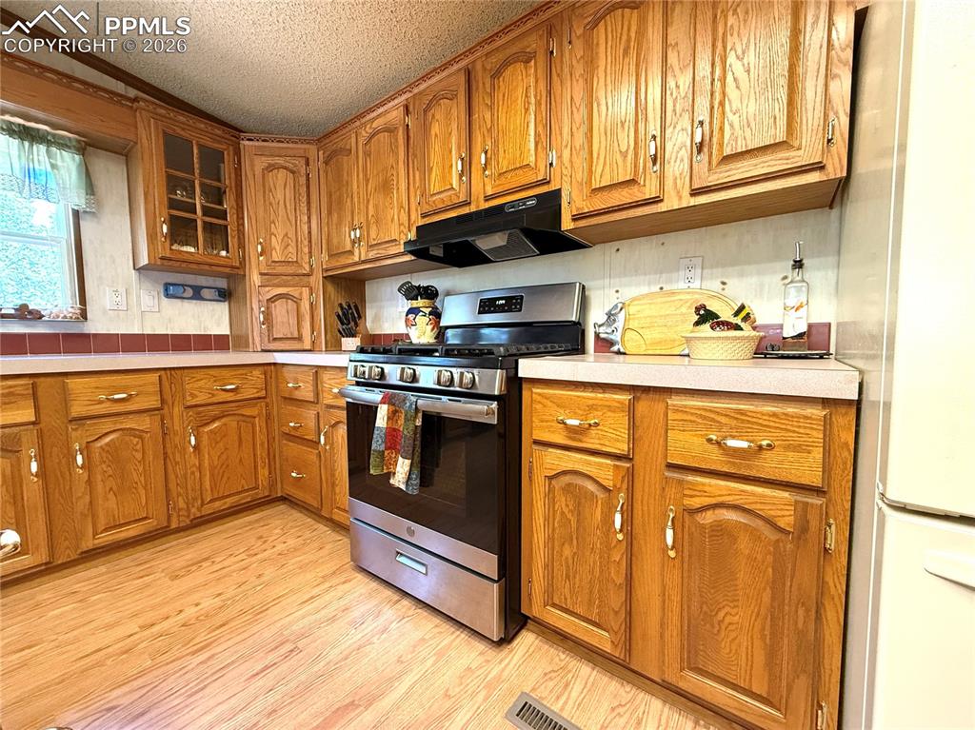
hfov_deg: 102.1
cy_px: 365
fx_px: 394
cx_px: 488
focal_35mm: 14
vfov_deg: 85.6
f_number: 2.2
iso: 400
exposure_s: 1/60
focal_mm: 2.22
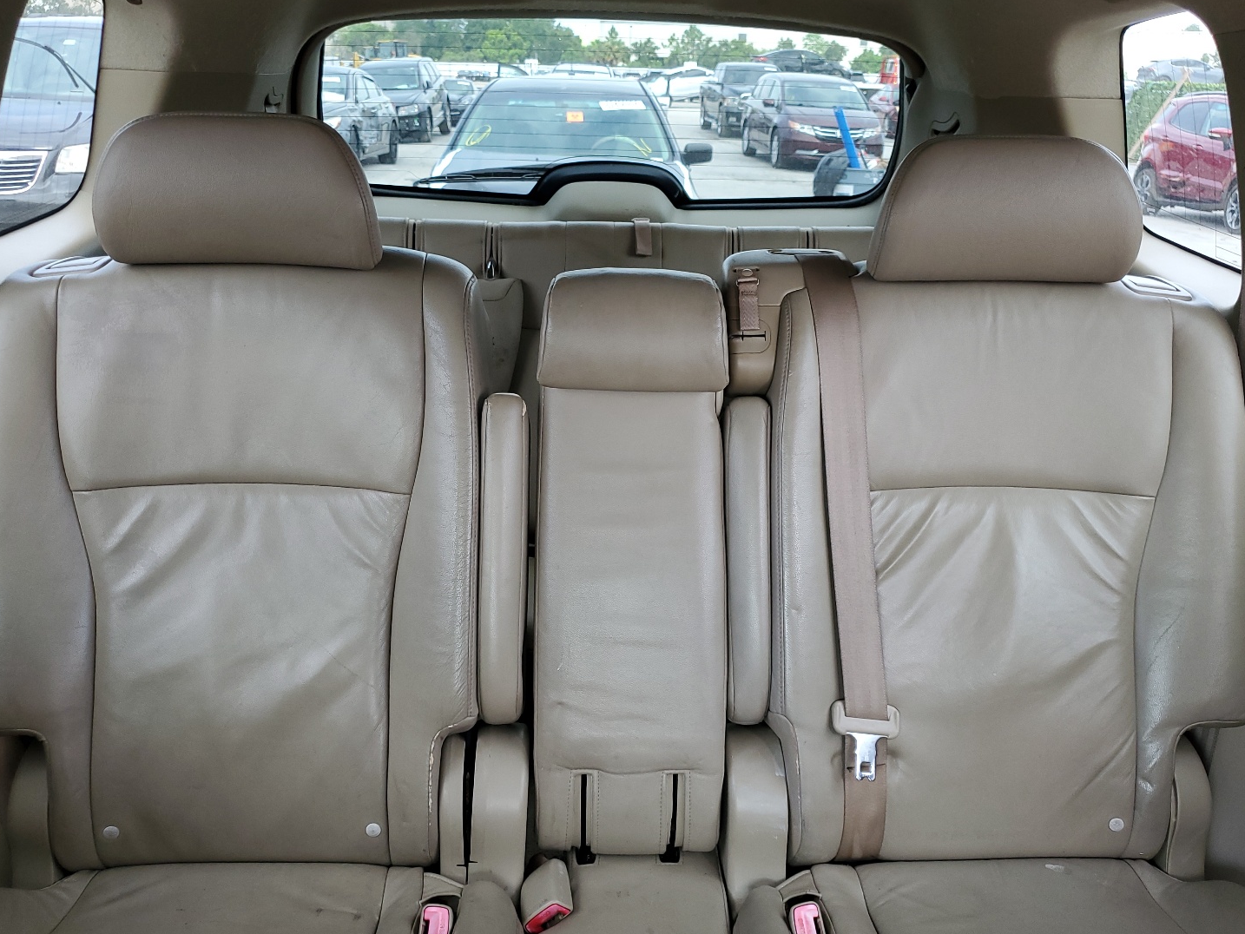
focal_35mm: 29
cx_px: 635
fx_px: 1043
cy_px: 475
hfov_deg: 61.6
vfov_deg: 48.2
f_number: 1.5
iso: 61
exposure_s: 1/120
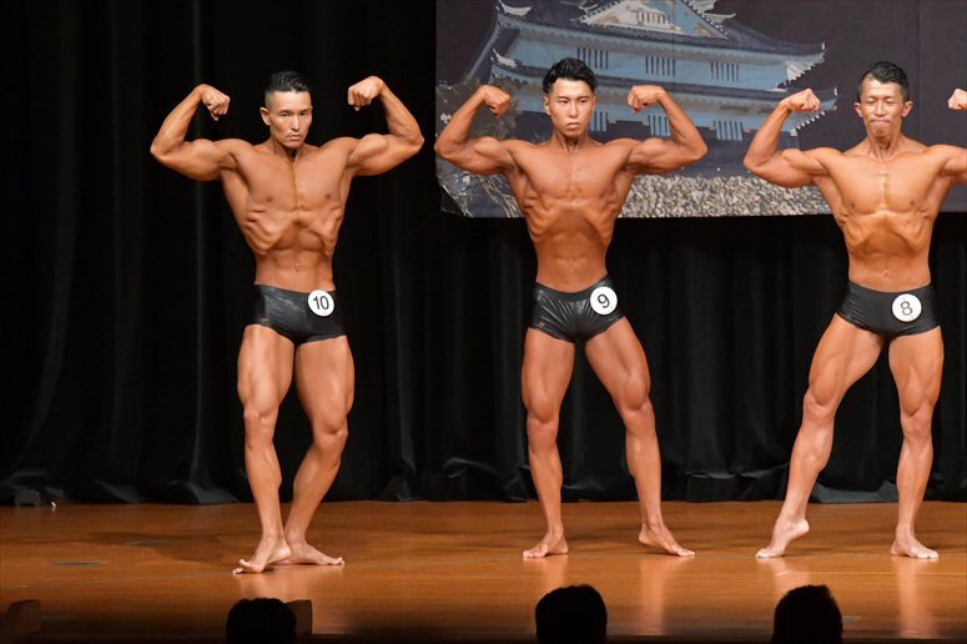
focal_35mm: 255
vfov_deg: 5.4
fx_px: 6846
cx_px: 484
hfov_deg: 8.1
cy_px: 322
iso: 8000
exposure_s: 1/400
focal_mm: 170
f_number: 5.6
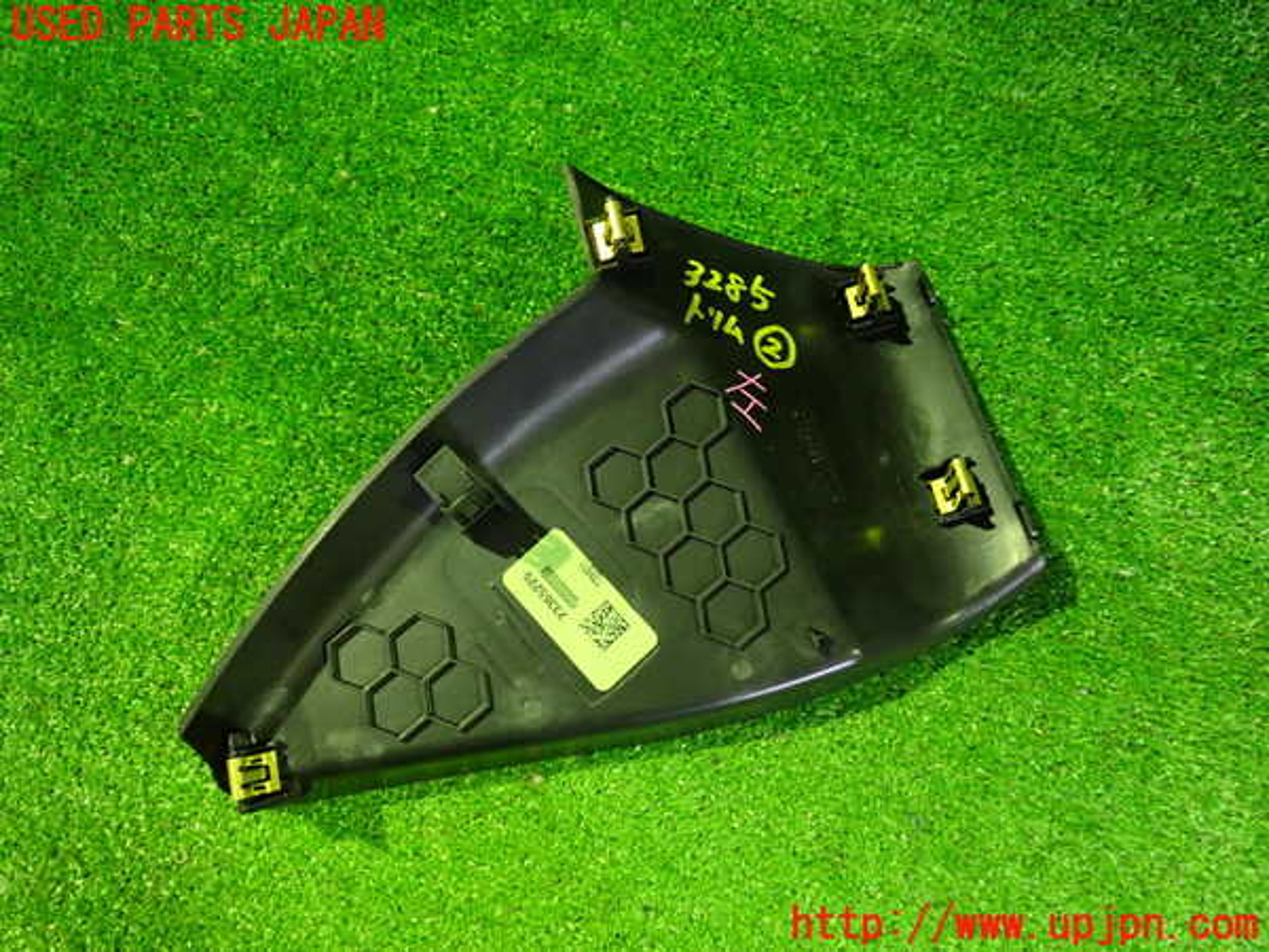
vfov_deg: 46.8
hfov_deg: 60.0
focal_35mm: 30
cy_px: 476
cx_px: 634
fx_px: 1100
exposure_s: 1/15
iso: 800
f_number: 2.3
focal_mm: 5.4
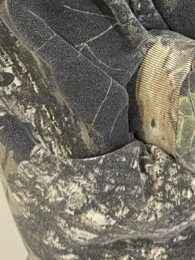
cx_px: 229
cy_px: -253
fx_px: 841
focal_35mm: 112
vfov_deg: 14.6
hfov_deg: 12.9
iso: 80
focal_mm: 4.2
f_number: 1.6
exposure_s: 1/50
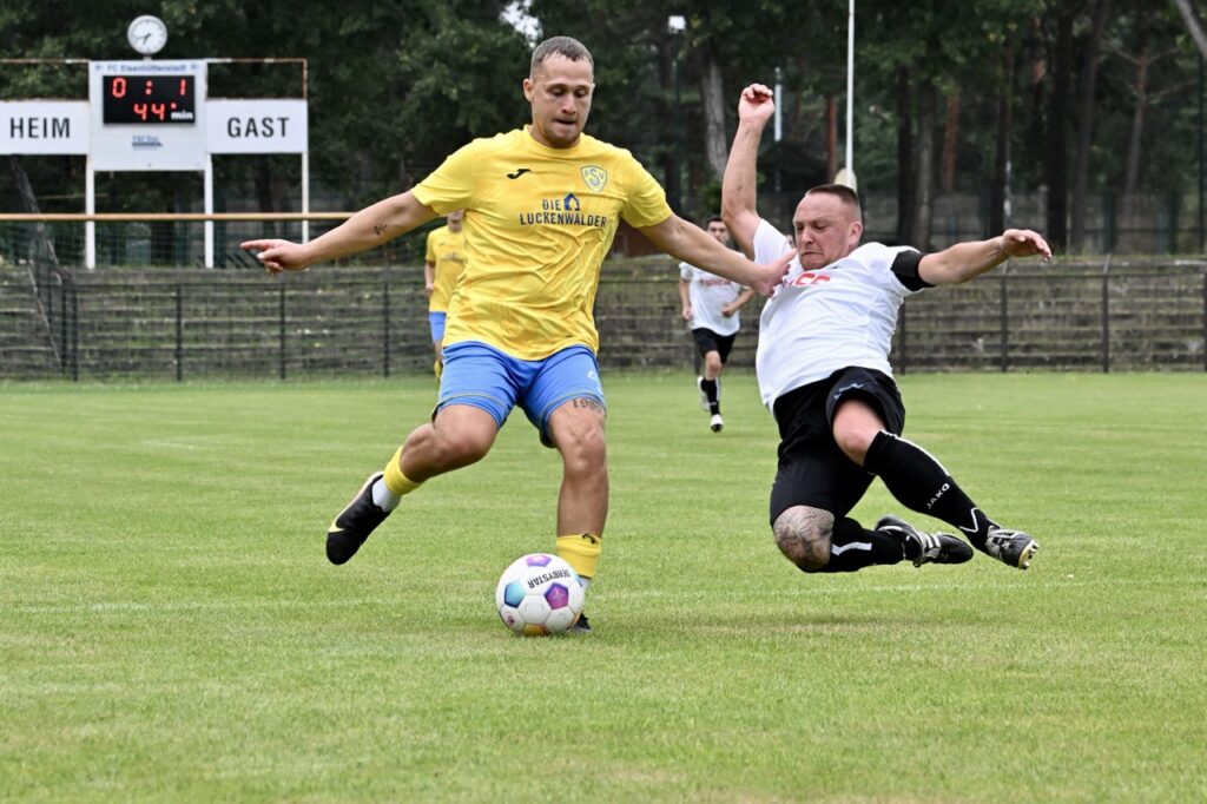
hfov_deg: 13.3
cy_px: 402
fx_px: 5195
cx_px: 604
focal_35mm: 155
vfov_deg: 8.8
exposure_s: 1/1600
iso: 2500
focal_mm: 155
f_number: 9
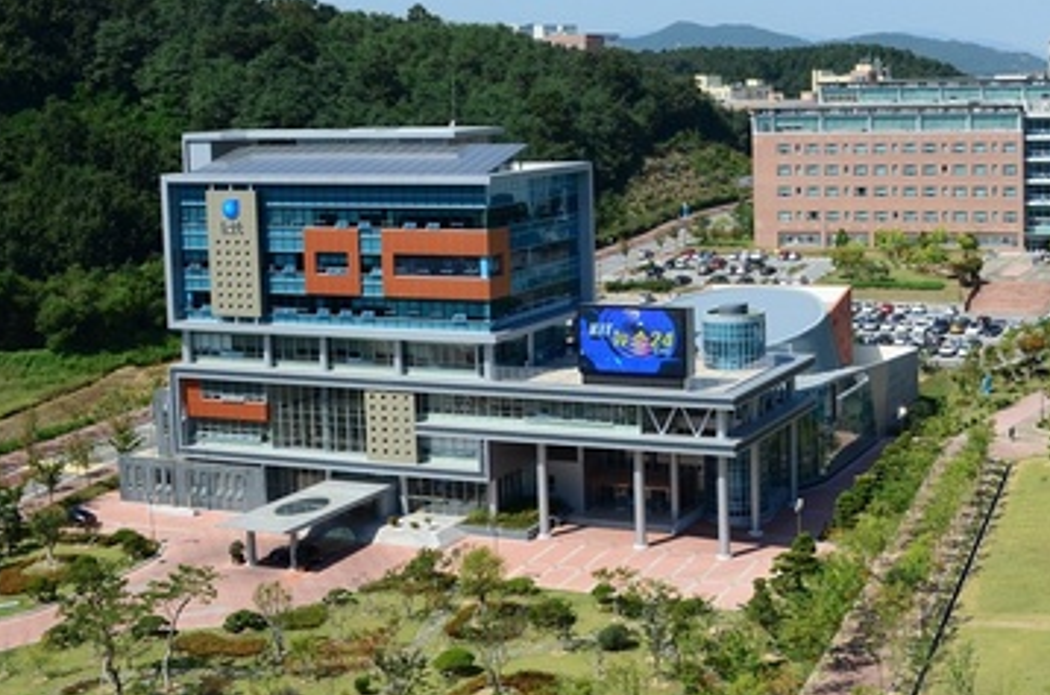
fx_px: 1717
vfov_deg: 22.7
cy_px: 188
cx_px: 798
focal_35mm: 59
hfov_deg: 33.3
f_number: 9
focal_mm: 22
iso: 200
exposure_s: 1/500
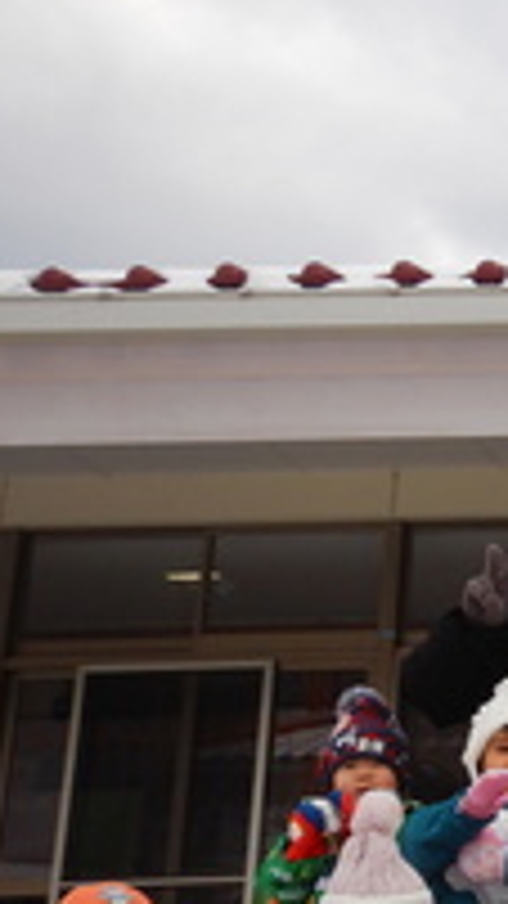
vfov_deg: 32.1
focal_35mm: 65
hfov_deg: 14.9
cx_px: 1034
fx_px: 1557
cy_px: 596
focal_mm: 4.3
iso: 125
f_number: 2.8
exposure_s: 1/1250
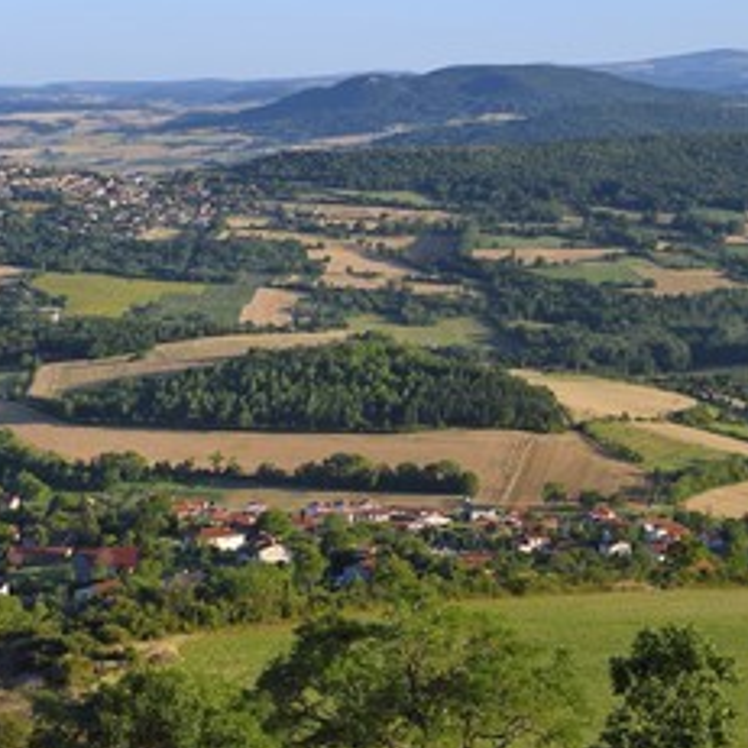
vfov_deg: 18.1
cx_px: 194
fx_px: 2347
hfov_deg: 18.0
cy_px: 366
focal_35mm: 96
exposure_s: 1/250
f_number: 10
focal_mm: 62
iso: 200
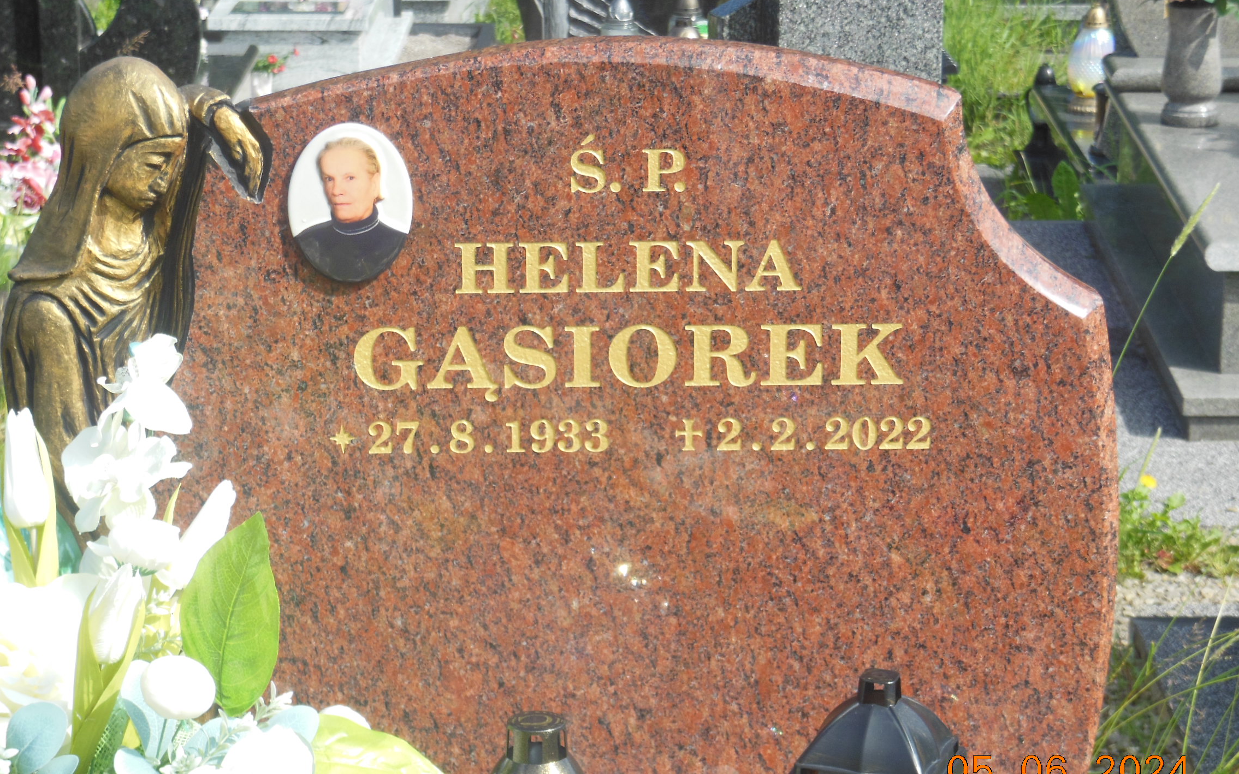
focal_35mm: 104
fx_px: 3512
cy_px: 396
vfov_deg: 12.6
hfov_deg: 20.0
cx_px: 620
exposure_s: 1/500
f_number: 4.7
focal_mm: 17.5
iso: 125
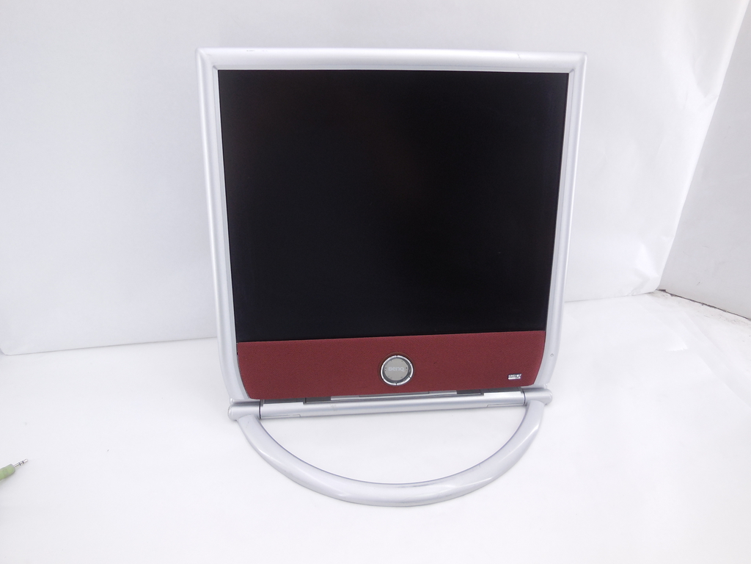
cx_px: 376
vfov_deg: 54.9
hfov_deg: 69.4
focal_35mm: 25
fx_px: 542
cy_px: 282
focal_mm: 4.5
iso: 125
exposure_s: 1/60
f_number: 3.1
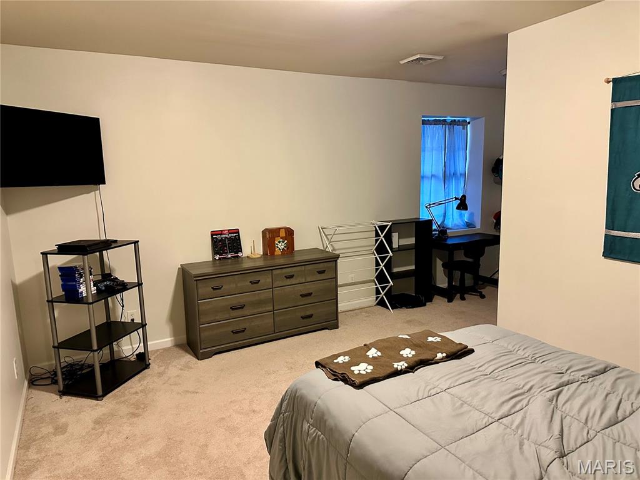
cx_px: 320
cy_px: 240
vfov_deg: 56.8
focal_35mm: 24
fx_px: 444
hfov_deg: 71.6
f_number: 1.78
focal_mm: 6.86
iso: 640
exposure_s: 1/40
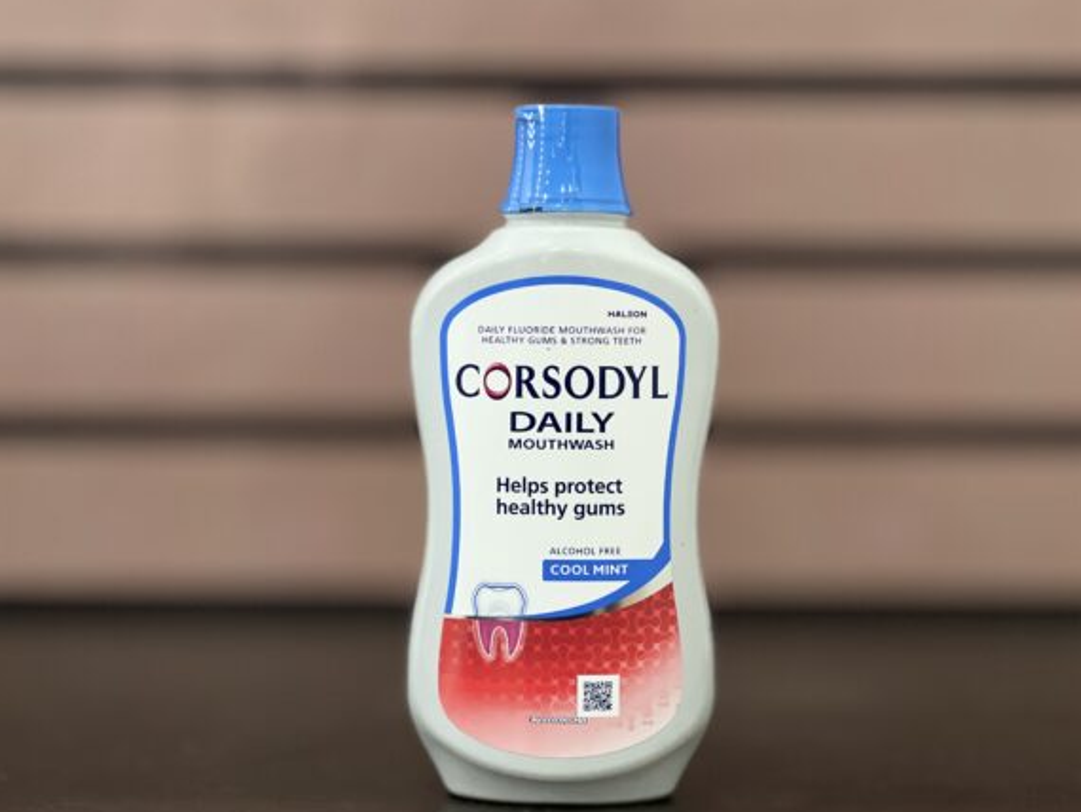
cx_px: 561
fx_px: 2531
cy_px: 402
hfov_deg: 24.1
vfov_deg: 18.2
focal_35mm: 81
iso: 400
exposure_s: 1/33
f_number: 2.8
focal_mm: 9
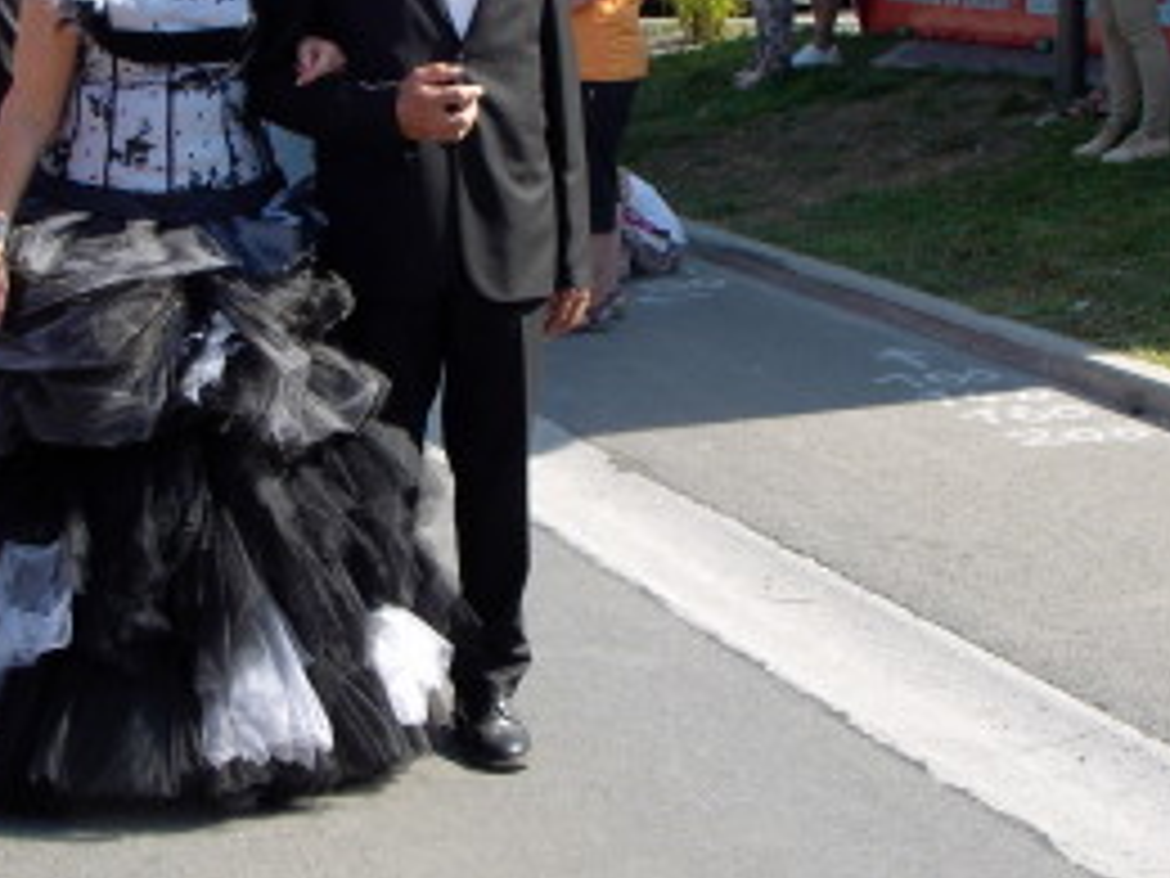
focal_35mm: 98
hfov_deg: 19.9
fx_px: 3312
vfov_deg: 15.1
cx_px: 364
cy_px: 288
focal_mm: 8.2
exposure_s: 1/180
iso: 70
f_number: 4.5
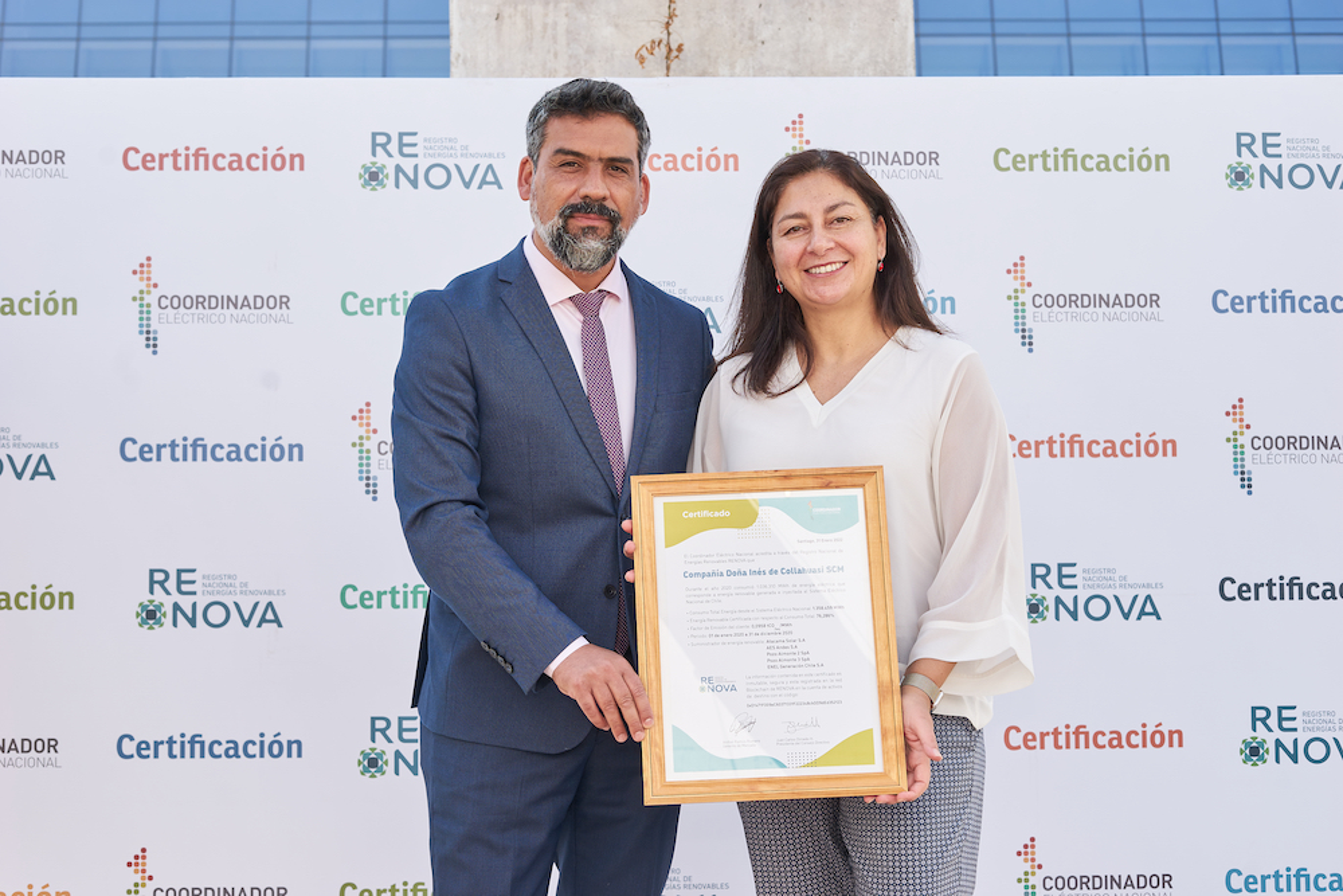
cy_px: 448
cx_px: 672
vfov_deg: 27.0
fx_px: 1865
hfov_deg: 39.6
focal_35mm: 50
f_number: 5.6
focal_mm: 50
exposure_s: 1/160
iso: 160
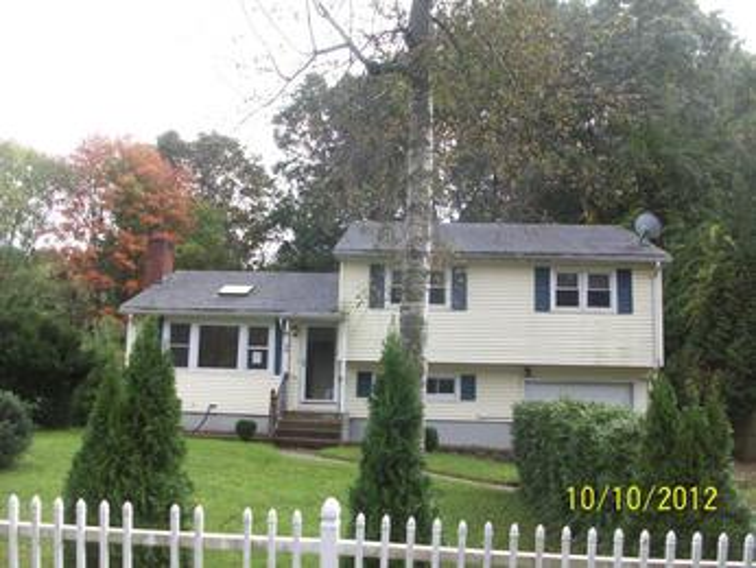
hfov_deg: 53.9
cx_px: 378
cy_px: 284
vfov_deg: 41.8
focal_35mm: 34
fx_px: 743
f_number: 2.8
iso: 64
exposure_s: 1/208
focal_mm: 5.7
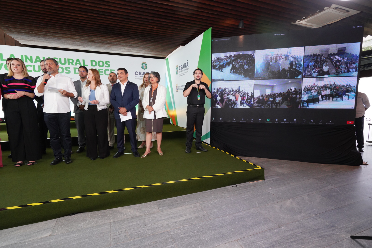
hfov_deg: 90.0
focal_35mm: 18
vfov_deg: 67.5
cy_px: 124
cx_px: 186
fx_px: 186
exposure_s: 1/160
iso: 2500
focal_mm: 18
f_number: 6.3
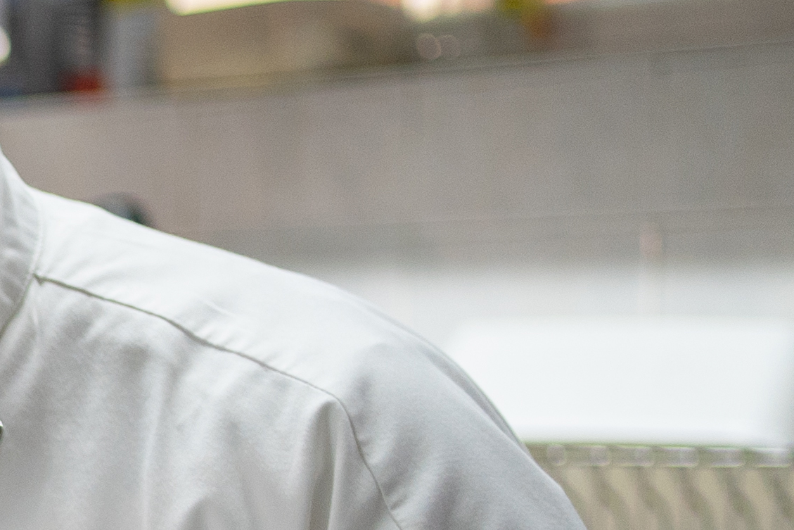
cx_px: -1195
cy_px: 688
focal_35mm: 186
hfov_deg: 9.6
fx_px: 4103
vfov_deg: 7.3
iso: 500
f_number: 2.8
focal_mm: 35
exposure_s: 1/250
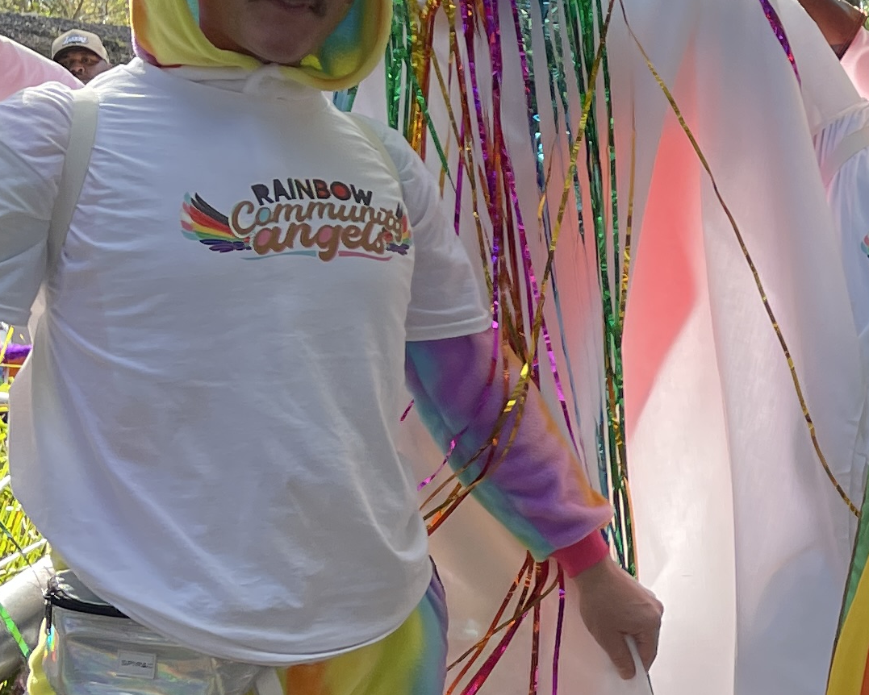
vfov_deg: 16.2
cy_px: 337
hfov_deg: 18.1
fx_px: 2444
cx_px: 1281
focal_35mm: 95
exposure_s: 1/418
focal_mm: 5.1
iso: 32
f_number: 1.6
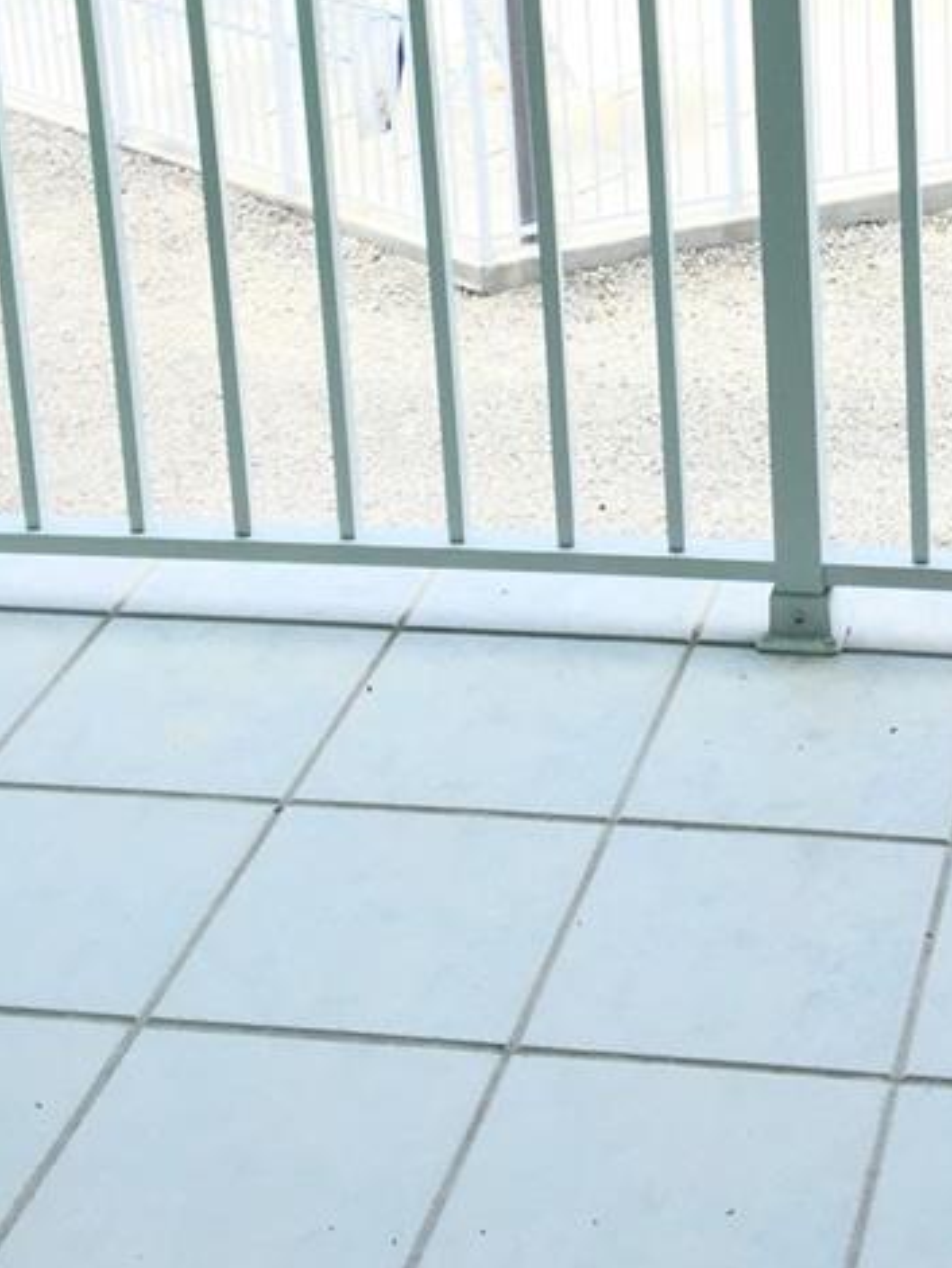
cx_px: 903
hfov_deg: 19.5
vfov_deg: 24.5
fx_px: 2711
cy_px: -129
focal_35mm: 74
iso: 32
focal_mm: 4.15
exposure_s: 1/501
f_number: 2.2
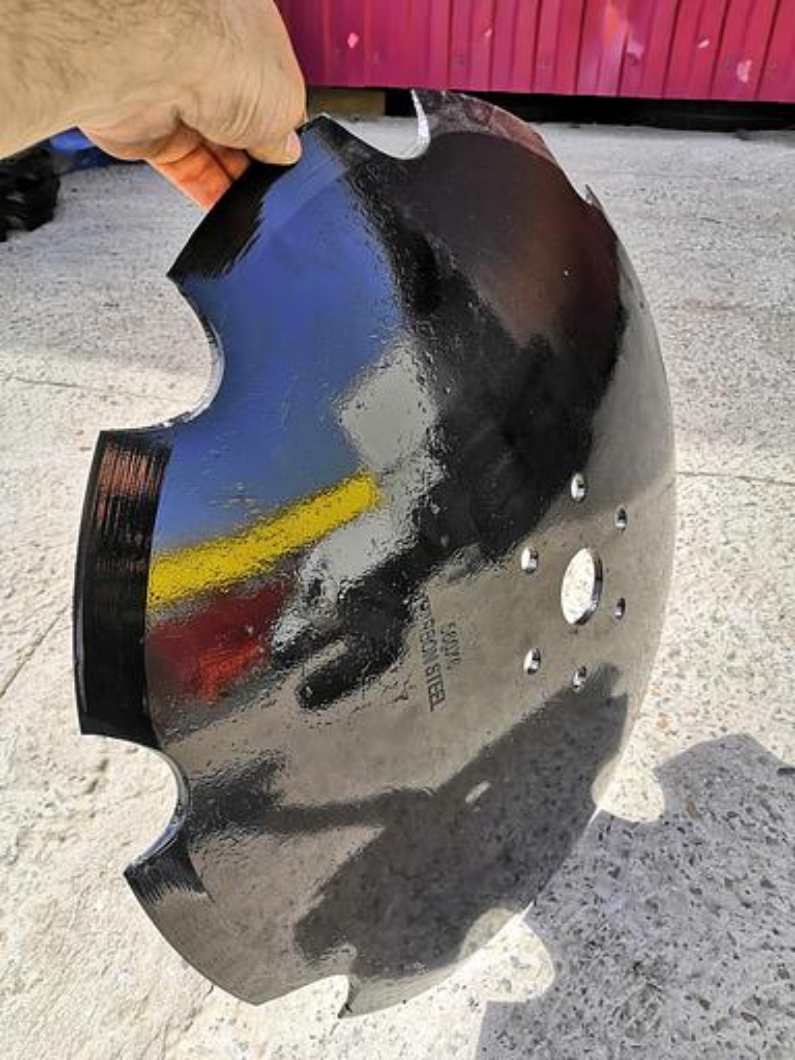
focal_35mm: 27
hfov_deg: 51.4
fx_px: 827
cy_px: 530
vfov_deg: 65.3
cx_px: 398
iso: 50
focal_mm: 3.95
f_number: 1.8
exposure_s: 1/582
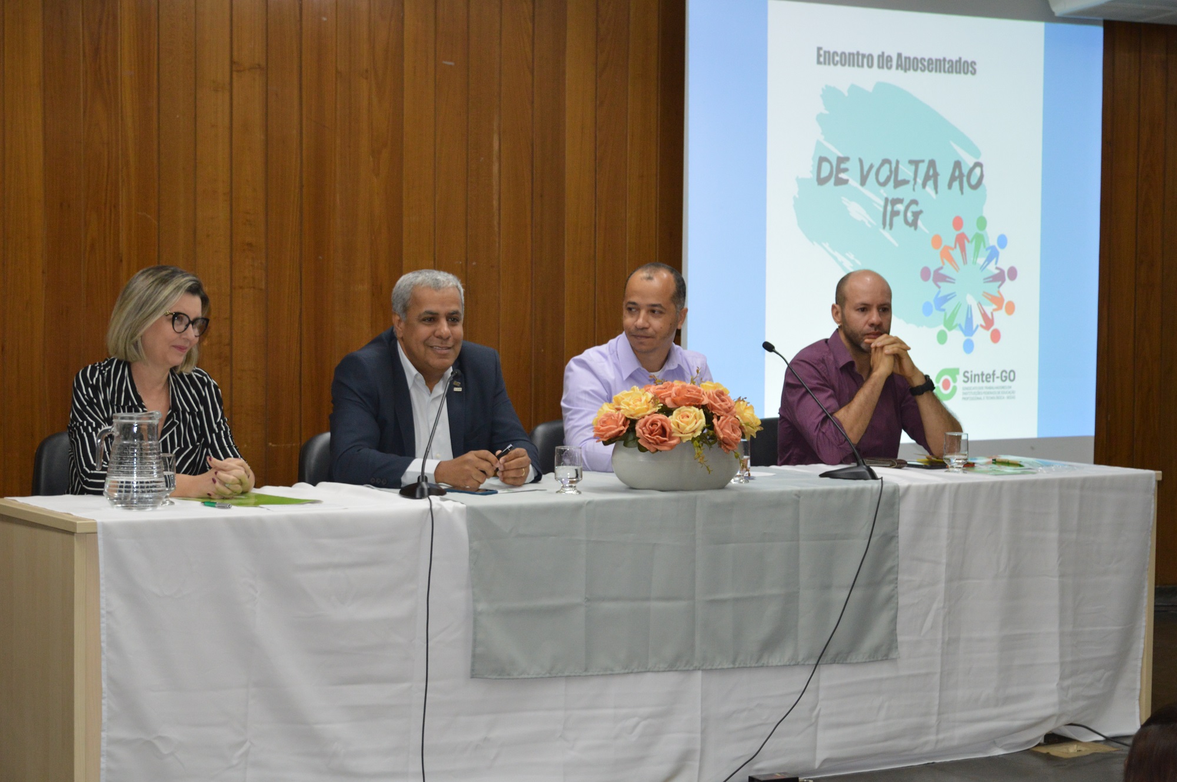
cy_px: 391
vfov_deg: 19.7
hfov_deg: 29.3
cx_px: 588
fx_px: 2253
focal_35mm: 69
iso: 1000
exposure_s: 1/60
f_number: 5
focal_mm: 46
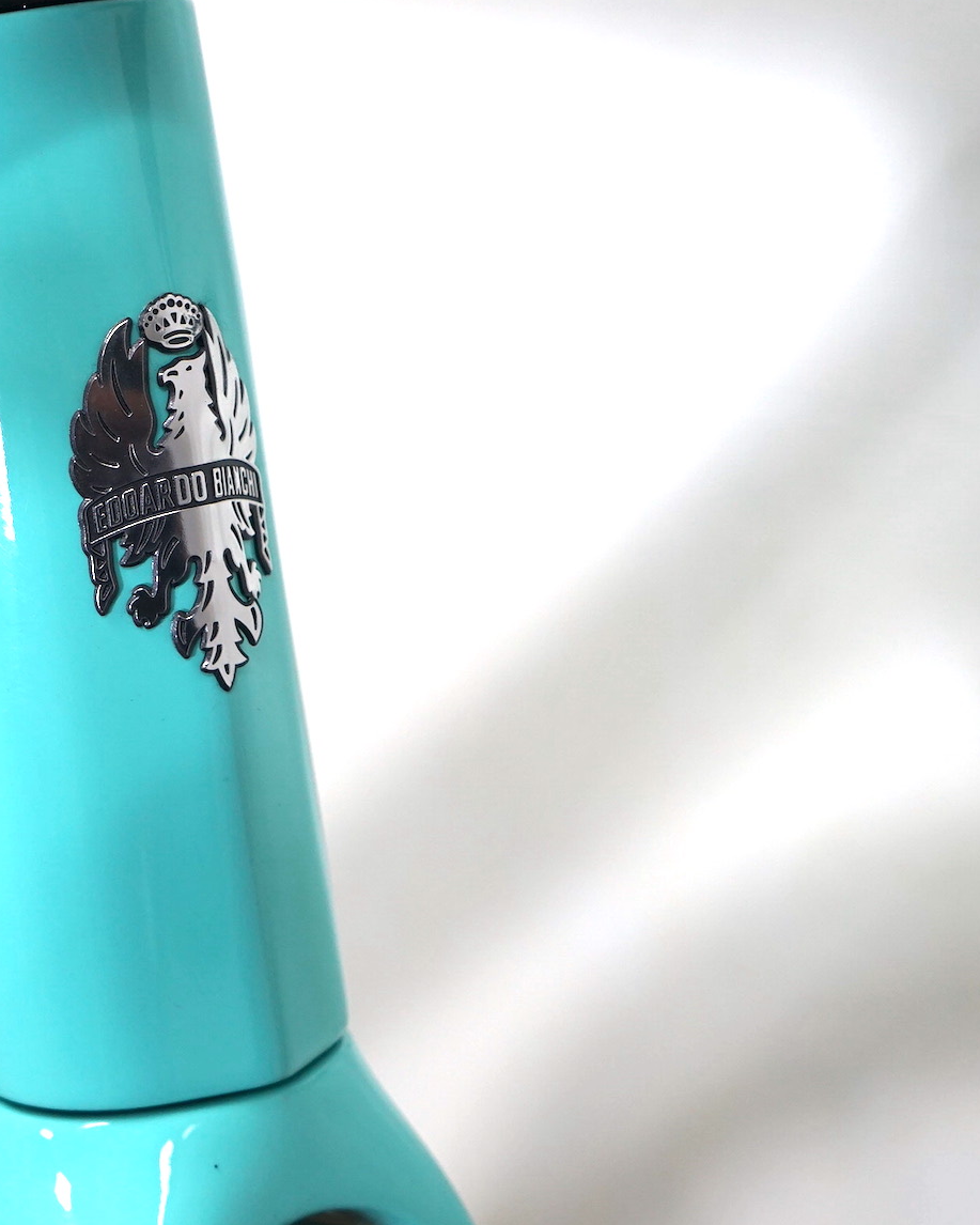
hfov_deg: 21.0
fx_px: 2610
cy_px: 588
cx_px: 186
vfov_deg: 26.4
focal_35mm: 72
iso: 500
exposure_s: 1/60
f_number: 4.5
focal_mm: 40
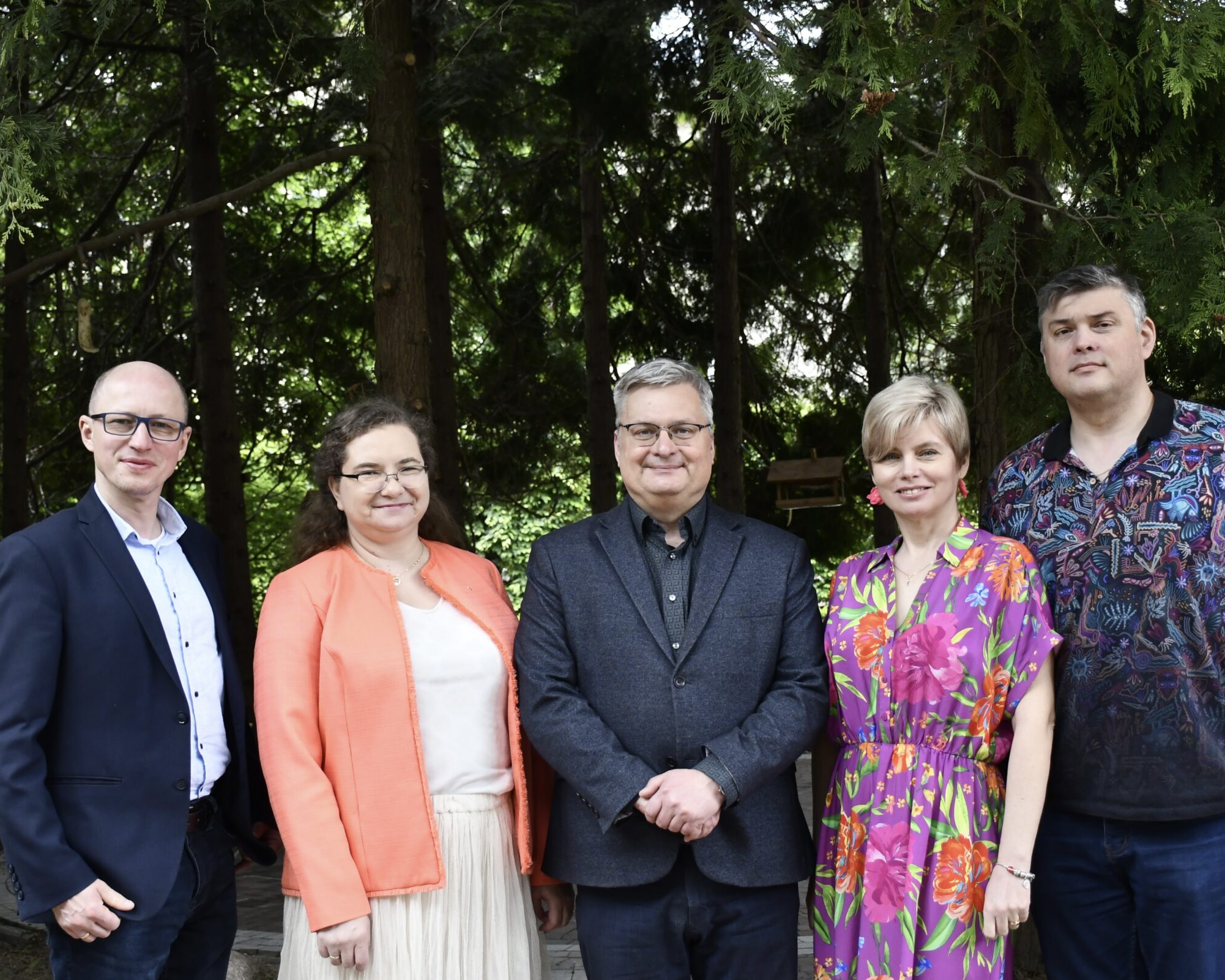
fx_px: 1740
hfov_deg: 38.8
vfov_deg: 31.5
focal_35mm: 48
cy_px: 501
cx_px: 633
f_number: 4
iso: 800
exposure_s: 1/160
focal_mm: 27
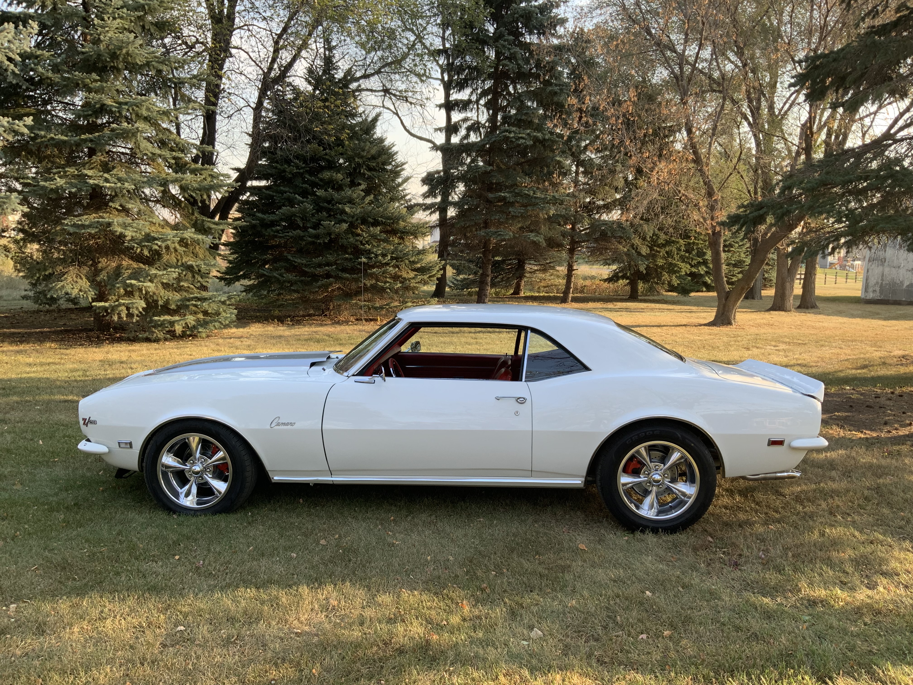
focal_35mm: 29
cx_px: 456
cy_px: 342
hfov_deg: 61.7
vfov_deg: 48.2
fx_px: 765
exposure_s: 1/211
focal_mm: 3
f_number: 1.8
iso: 16
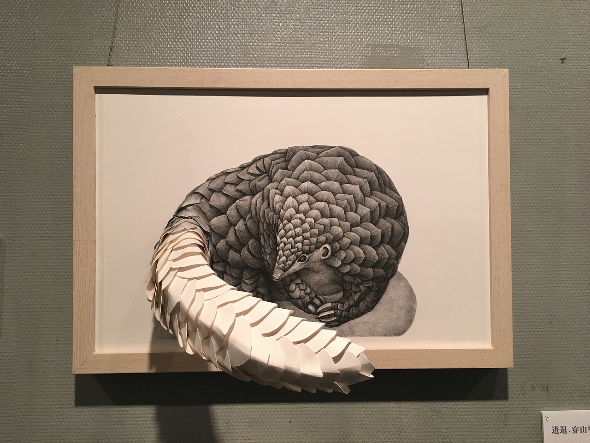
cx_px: 295
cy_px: 222
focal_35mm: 29
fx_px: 494
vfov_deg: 48.2
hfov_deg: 61.7
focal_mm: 4.15
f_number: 2.2
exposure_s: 1/33
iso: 100
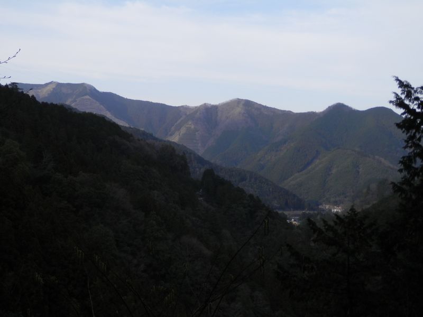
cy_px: 158
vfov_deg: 36.0
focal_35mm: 40
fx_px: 489
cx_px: 212
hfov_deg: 46.8
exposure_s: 1/400
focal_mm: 7.3
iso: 80
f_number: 3.7
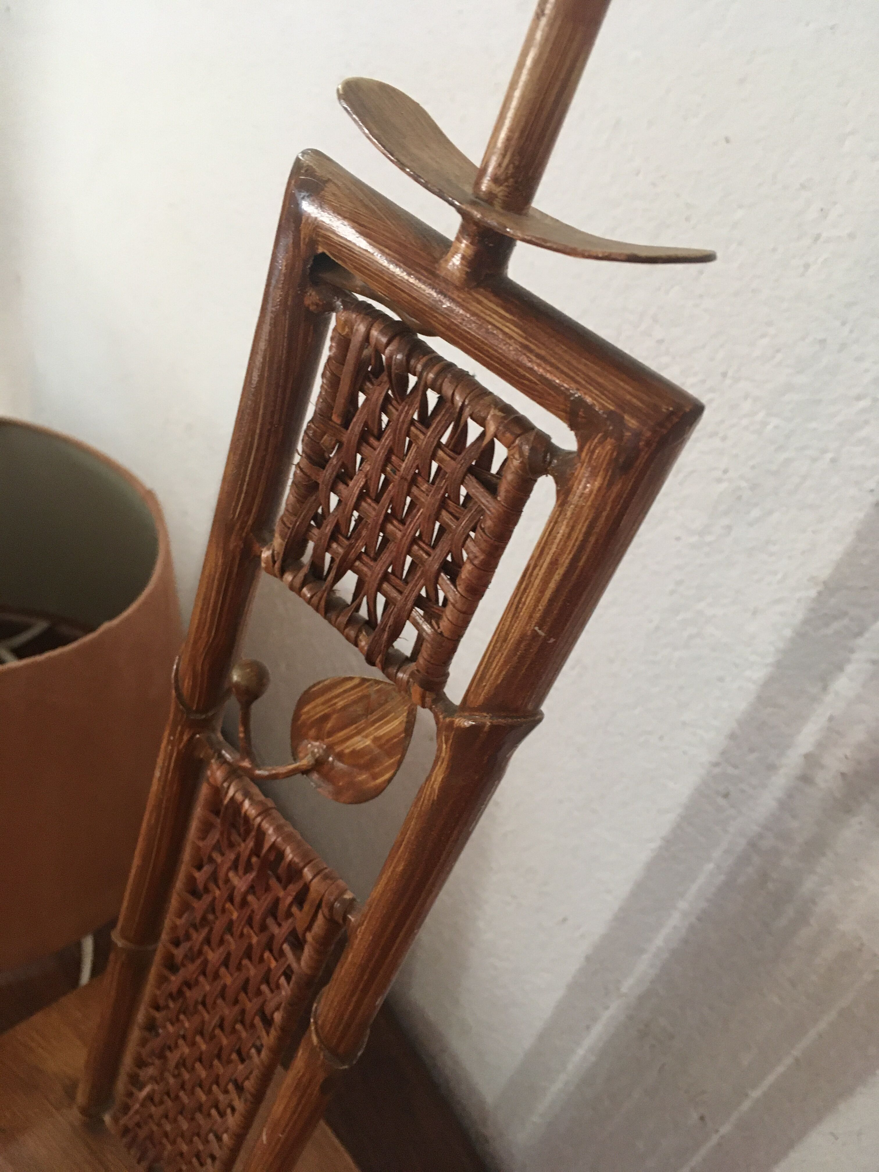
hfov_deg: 48.2
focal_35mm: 29
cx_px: 440
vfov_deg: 61.7
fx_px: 982
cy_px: 586
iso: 200
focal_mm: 4.15
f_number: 2.2
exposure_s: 1/25
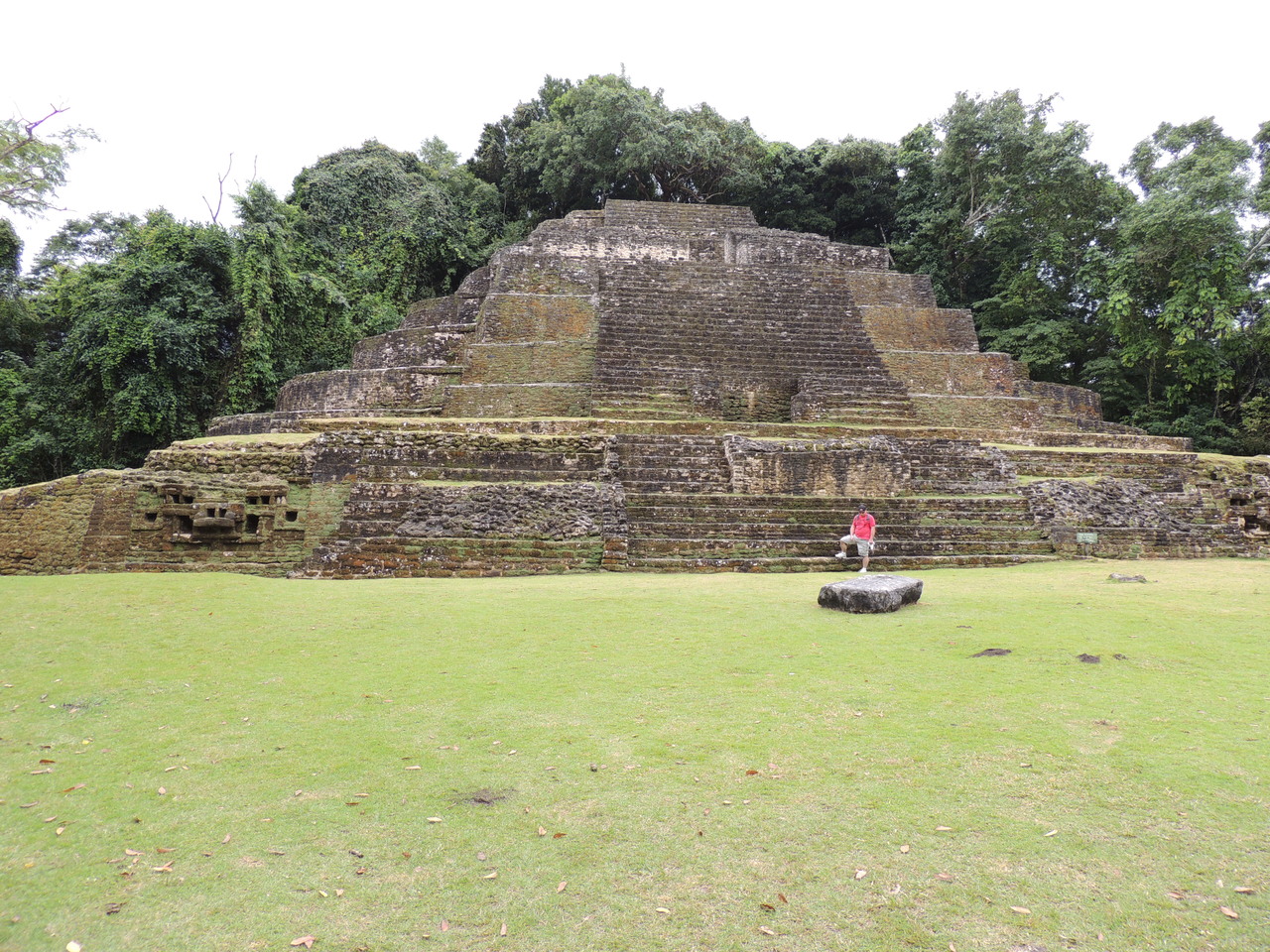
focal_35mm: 24
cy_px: 476
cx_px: 635
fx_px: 881
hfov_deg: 71.6
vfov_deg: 56.8
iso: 100
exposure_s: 1/200
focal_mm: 4.3
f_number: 3
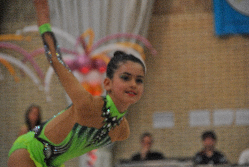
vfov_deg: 5.4
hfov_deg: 8.1
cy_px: 84
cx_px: 124
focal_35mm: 255
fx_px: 1766
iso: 800
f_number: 6
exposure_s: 1/250
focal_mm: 170
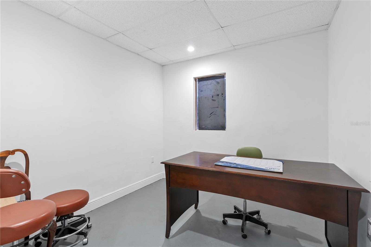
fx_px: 165
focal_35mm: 16
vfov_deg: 73.8
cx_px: 186
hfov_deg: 96.7
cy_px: 124
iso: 400
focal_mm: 16
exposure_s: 1/1.25
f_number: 8
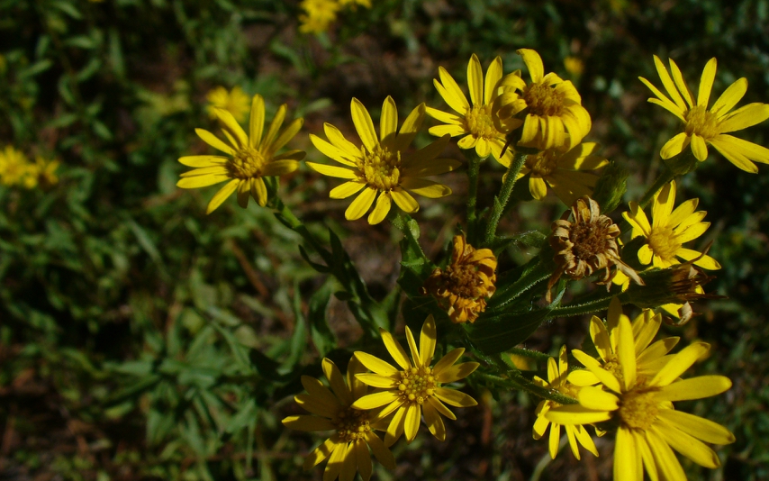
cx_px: 418
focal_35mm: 47
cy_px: 287
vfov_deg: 27.4
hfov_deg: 42.6
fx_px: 985
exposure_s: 1/640
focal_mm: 6.1
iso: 80
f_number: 5.6
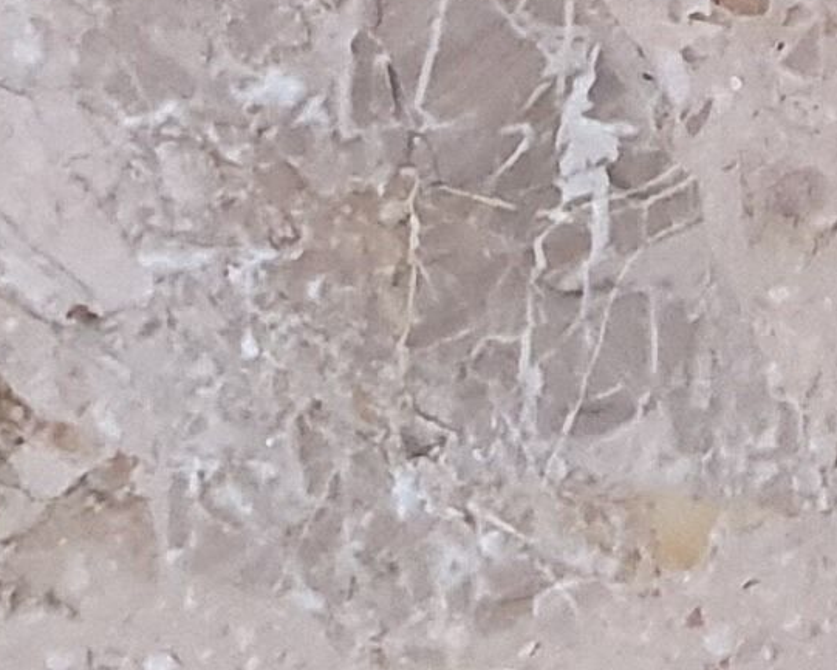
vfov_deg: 7.3
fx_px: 4683
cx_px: 1516
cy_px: -1323
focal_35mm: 189
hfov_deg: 9.7
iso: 800
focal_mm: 4.32
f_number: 1.5
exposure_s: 1/50
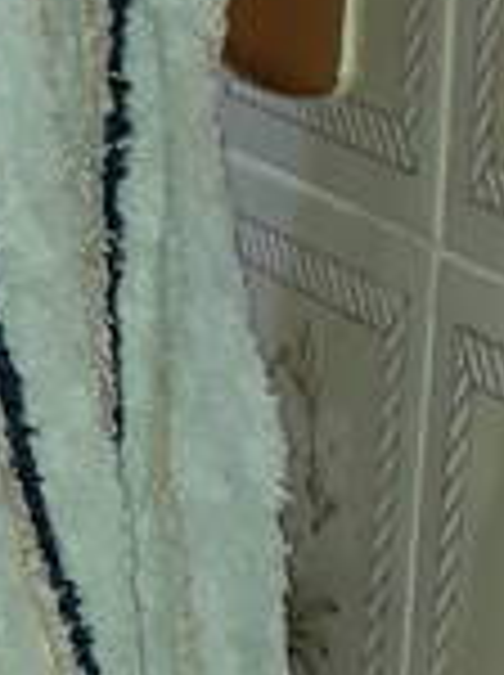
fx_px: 3796
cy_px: 522
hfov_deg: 6.6
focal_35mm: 195
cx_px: -1264
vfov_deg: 10.1
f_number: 1.9
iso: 100
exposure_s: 1/30
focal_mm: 3.6
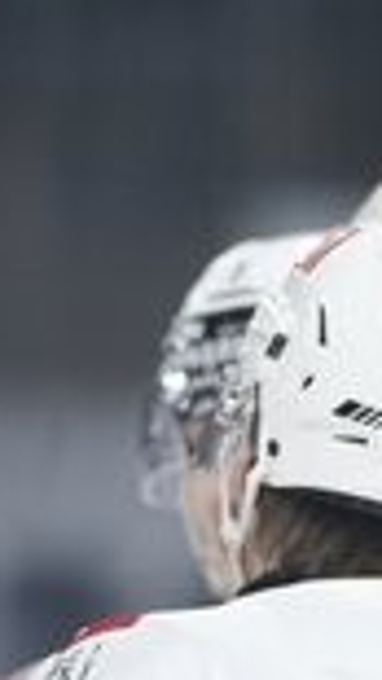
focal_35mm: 730
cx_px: 255
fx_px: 13167
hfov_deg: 1.7
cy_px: 906
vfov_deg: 3.0
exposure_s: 1/2000
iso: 1600
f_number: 1.8
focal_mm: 135
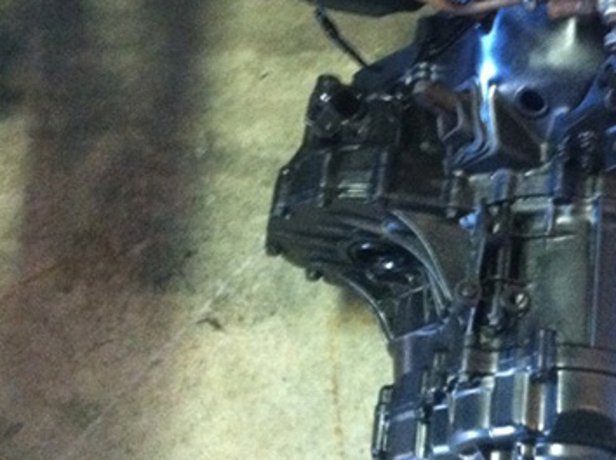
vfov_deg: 18.2
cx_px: 585
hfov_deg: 23.9
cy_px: 25
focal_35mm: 79
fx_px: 1403
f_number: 2.8
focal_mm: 3.9
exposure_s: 1/15
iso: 800
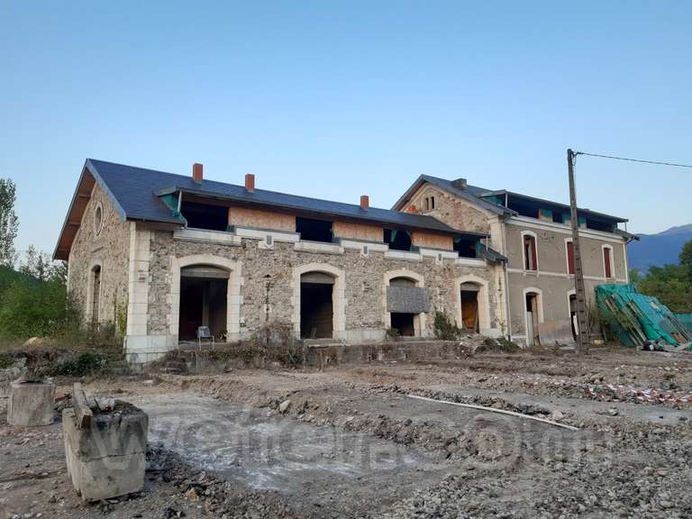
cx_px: 346
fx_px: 520
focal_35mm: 26
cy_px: 260
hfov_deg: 67.3
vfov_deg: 53.1
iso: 40
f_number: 1.7
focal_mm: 3.92
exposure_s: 1/208
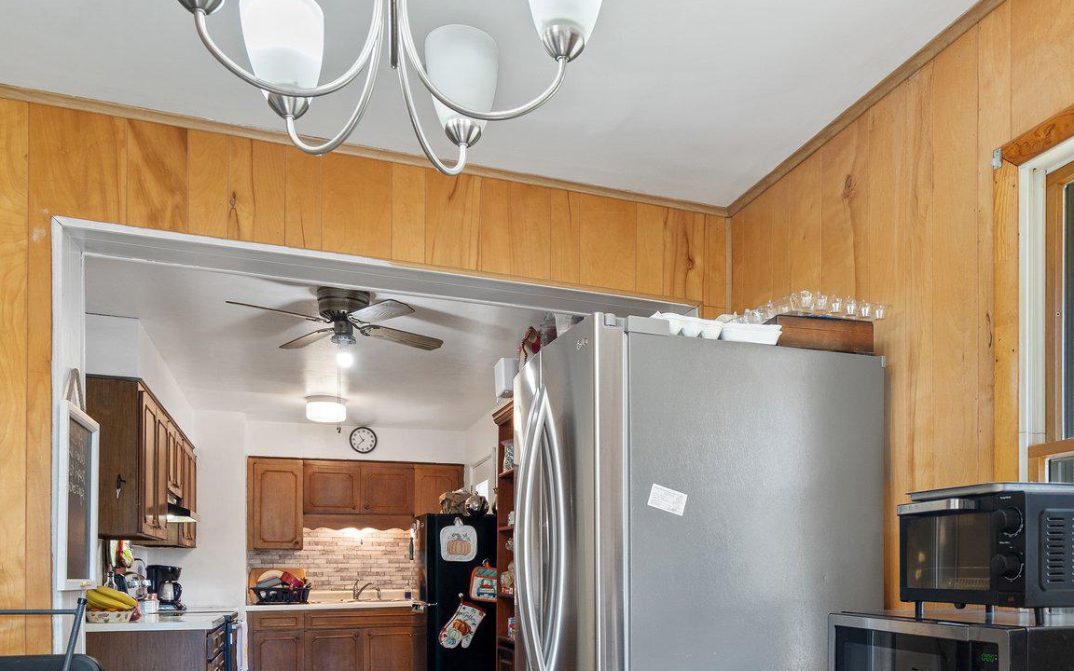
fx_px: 849
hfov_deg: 63.9
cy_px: 588
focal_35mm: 29
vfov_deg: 40.3
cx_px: 655
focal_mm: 16
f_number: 8
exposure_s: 1/4
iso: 500
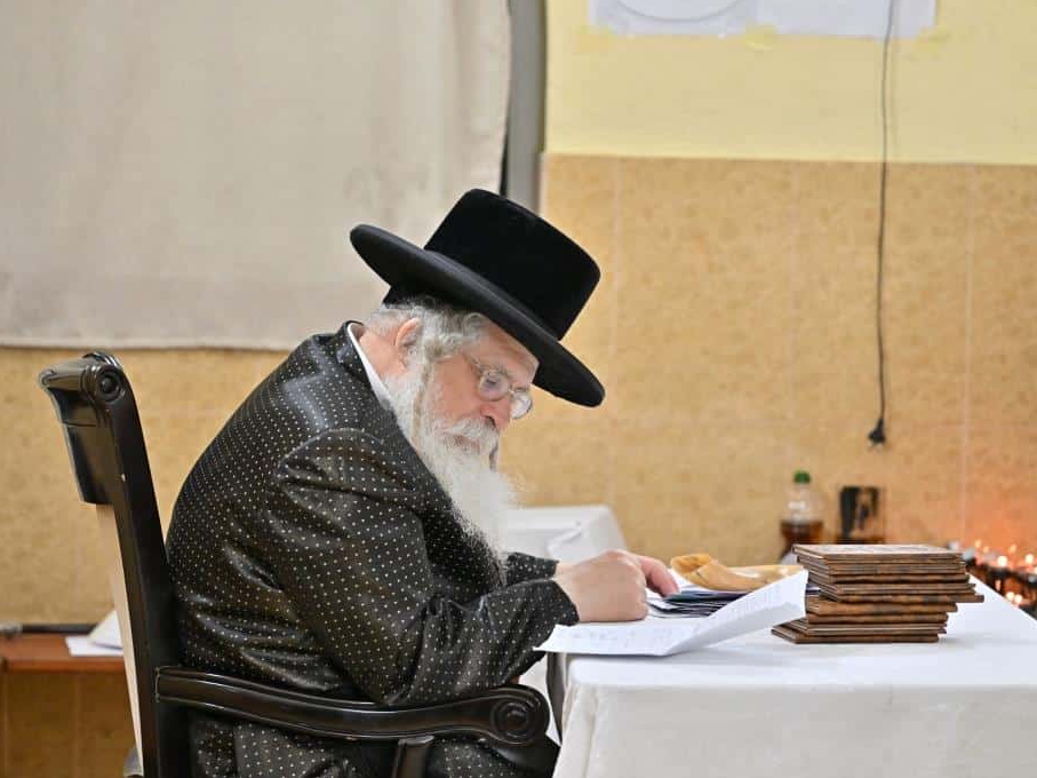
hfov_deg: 17.3
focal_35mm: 114
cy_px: 388
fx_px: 3415
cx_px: 471
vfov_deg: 13.0
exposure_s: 1/160
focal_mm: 105
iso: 1250
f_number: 4
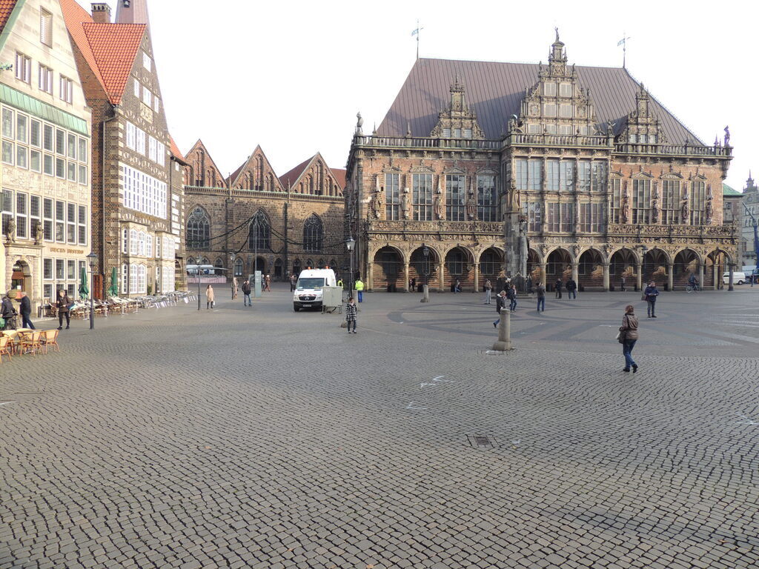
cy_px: 284
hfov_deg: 71.6
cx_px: 380
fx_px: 526
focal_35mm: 24
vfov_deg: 56.8
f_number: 3
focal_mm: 4.3
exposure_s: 1/250
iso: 100
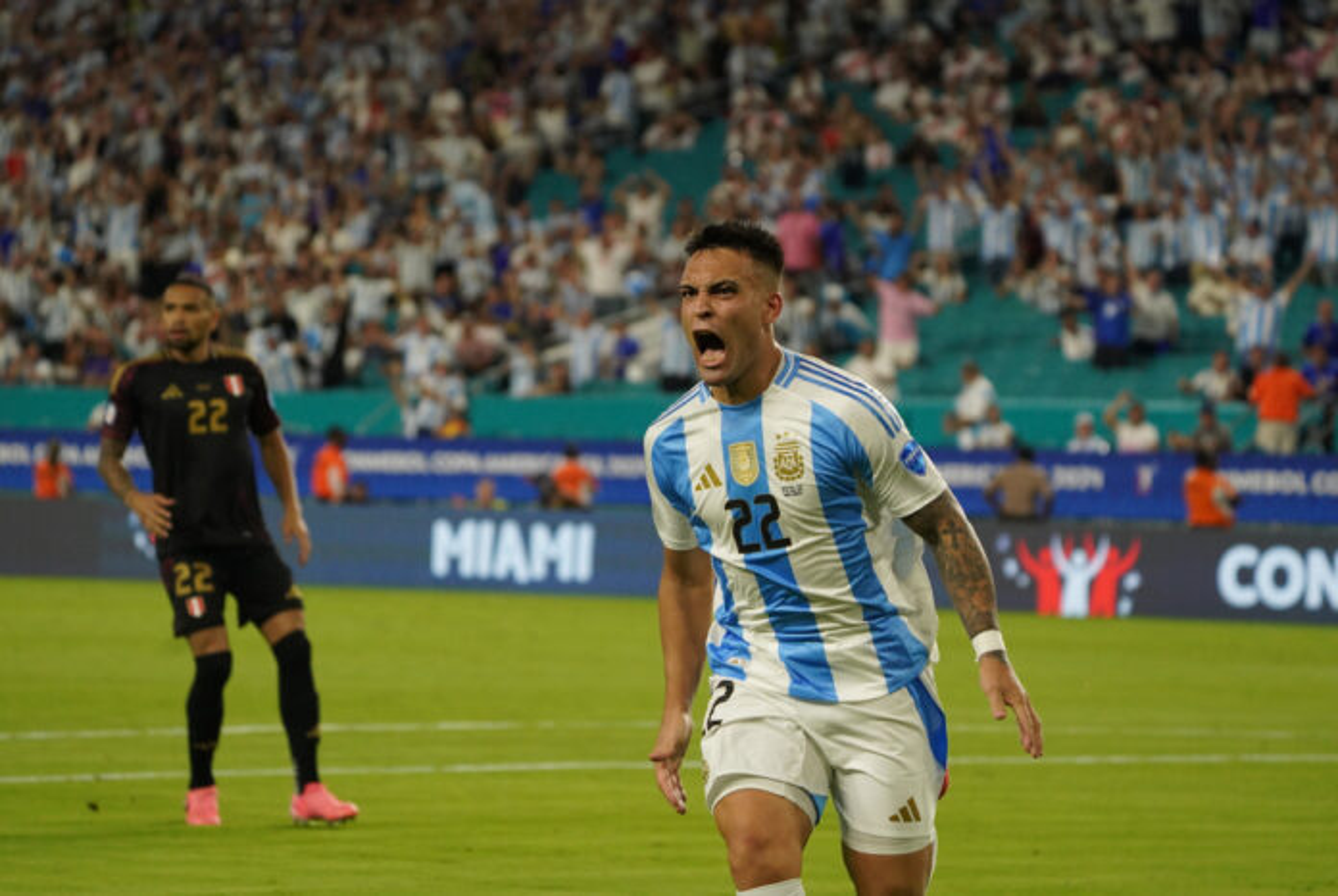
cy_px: 448
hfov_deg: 10.3
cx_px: 669
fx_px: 7443
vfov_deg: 6.9
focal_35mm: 200
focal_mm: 200
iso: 5000
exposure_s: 1/1000
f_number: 6.3
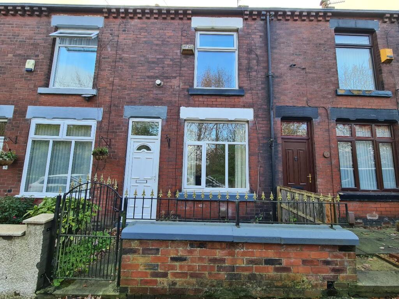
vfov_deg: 89.9
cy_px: 150
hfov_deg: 106.2
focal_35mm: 13
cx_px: 200
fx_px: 150
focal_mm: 2.22
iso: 64
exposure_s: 1/100
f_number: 2.2
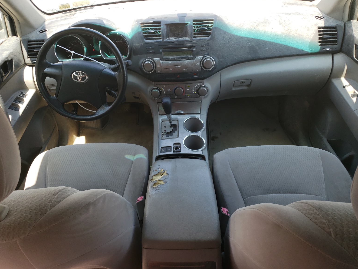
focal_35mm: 27
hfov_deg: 65.3
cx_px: 177
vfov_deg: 51.4
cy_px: 133
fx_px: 279
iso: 50
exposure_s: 1/294
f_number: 1.5
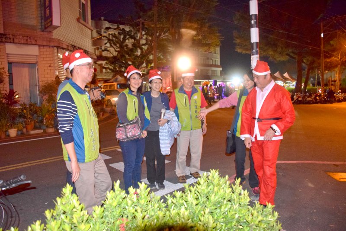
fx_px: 260
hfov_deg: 67.4
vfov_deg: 48.0
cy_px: 116
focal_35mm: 27
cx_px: 173
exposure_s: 1/60
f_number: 3.5
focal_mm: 18
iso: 3200
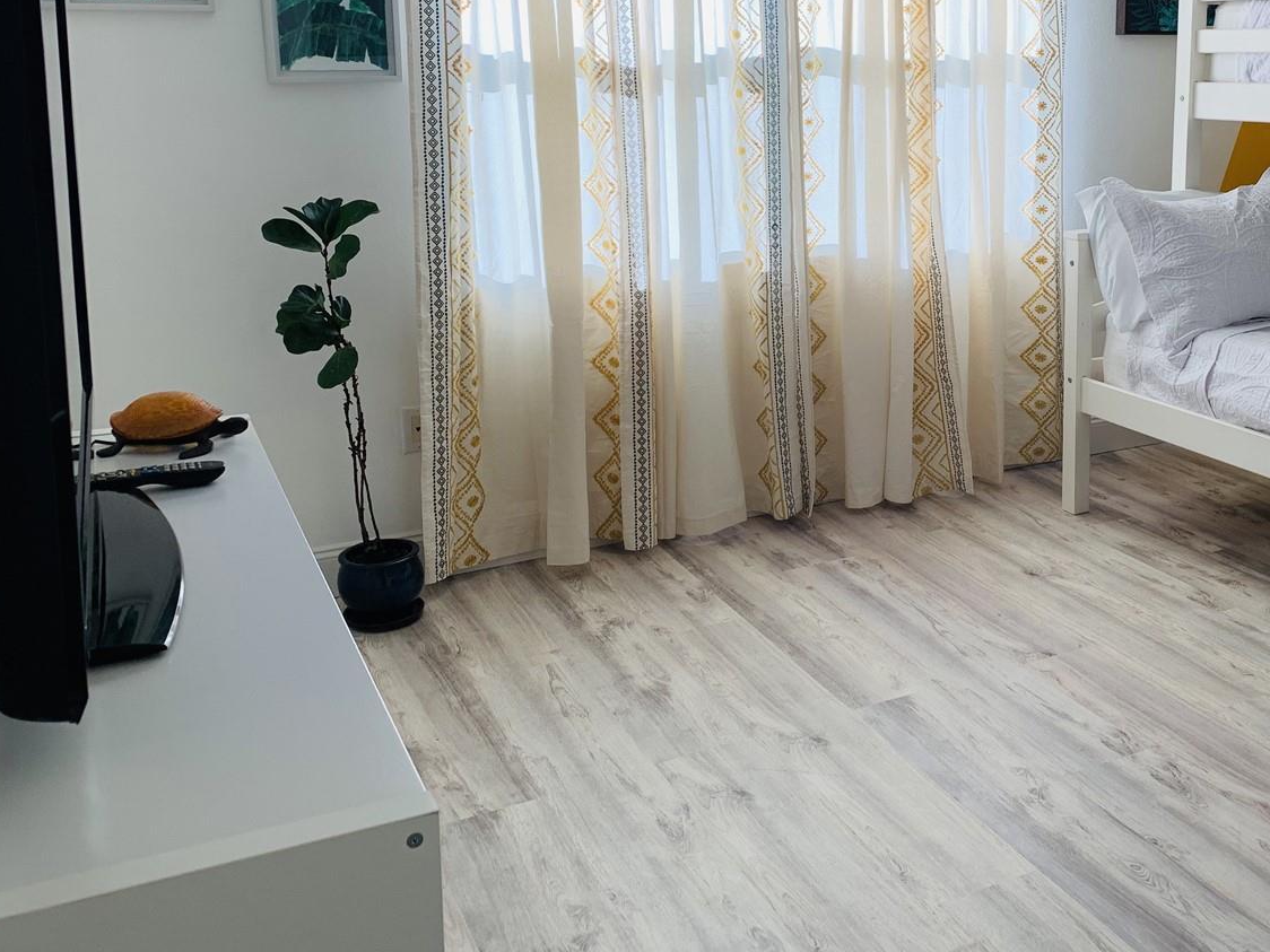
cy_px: 311
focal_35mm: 37
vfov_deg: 38.2
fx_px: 1357
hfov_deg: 48.9
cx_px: 890
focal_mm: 4.25
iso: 25
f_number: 1.8
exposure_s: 1/123
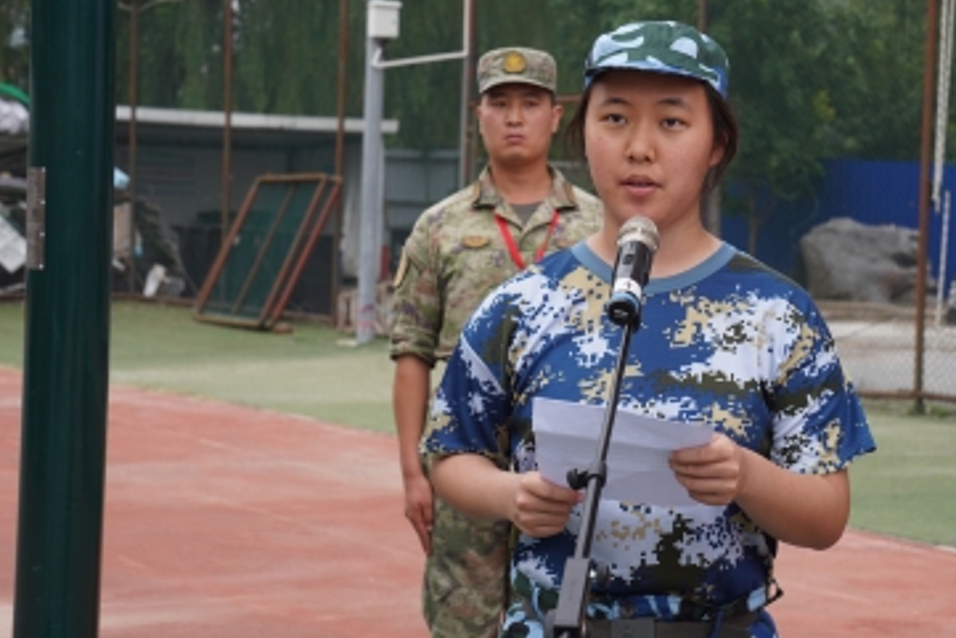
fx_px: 2577
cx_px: 569
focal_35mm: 97
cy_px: 270
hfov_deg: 21.0
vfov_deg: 14.1
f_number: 7.1
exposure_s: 1/200
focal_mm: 70
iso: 200
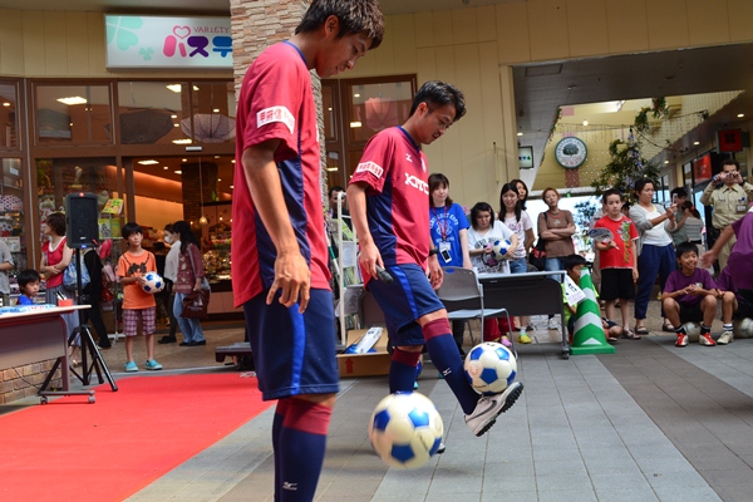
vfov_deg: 36.9
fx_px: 753
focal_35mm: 36
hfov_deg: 53.1
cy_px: 251
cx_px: 376
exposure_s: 1/60
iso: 360
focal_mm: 24
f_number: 10
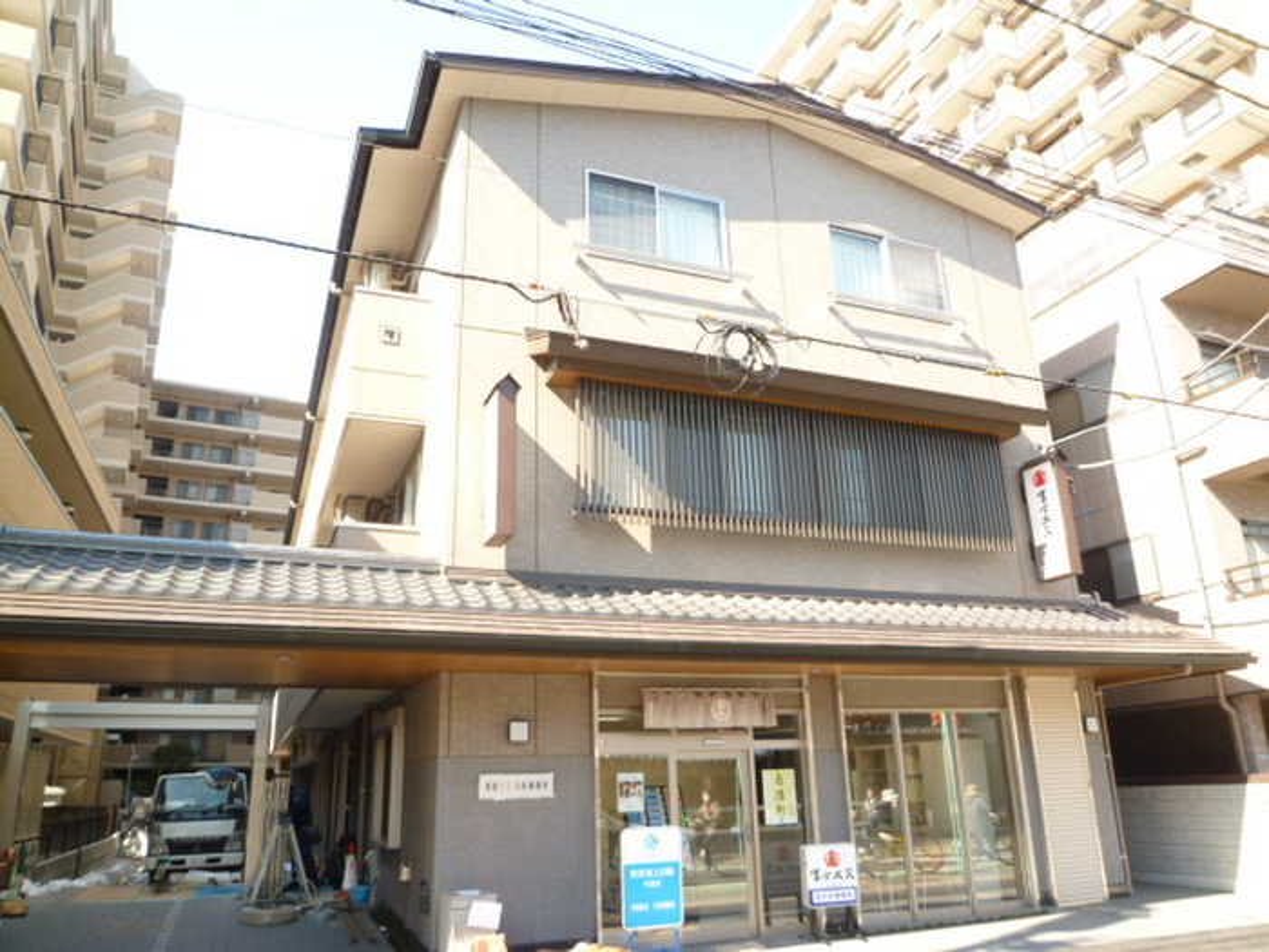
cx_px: 634
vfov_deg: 54.9
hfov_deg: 69.4
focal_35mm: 25
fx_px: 916
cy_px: 476
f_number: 2.8
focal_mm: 4.5
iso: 80
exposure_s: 1/125
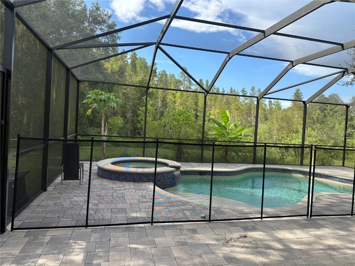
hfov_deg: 71.6
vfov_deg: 56.8
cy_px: 133
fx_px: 246
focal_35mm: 24
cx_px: 178
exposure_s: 1/1083
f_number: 1.78
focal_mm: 6.86
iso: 80
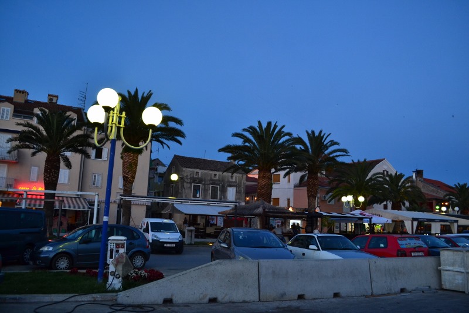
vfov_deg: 47.9
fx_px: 352
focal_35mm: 27
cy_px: 156
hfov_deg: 67.4
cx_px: 234
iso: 800
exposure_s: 1/60
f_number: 5
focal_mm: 18
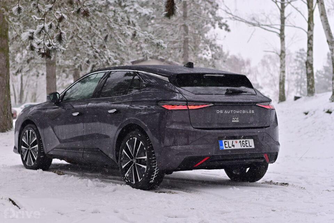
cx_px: 167
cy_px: 112
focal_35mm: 75
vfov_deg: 18.2
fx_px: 696
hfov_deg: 27.0
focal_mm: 50
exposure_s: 1/2500
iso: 500
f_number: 2.5
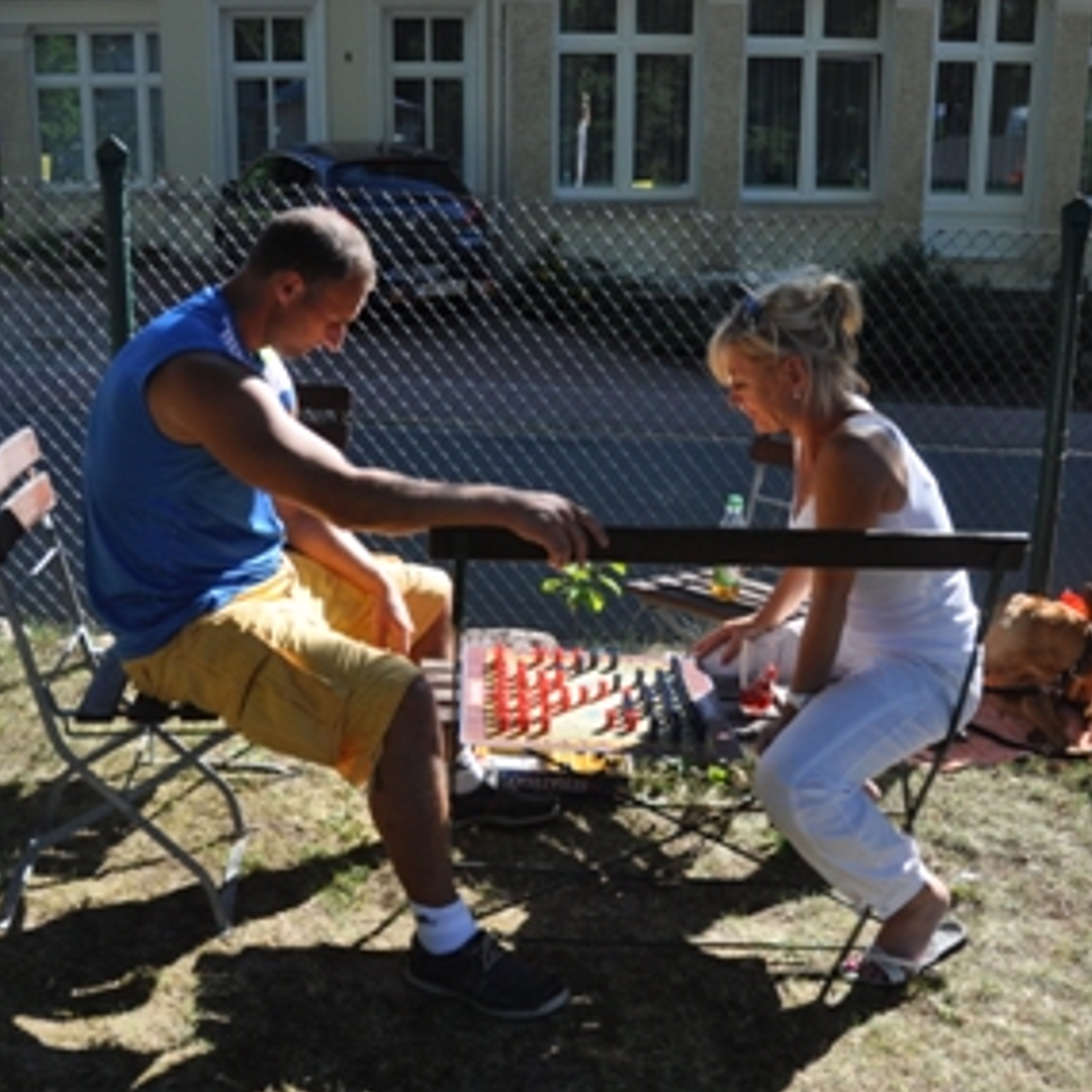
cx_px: 525
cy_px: 544
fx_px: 1285
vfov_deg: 46.0
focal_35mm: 36
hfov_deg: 46.0
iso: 400
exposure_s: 1/1250
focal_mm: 18
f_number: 5
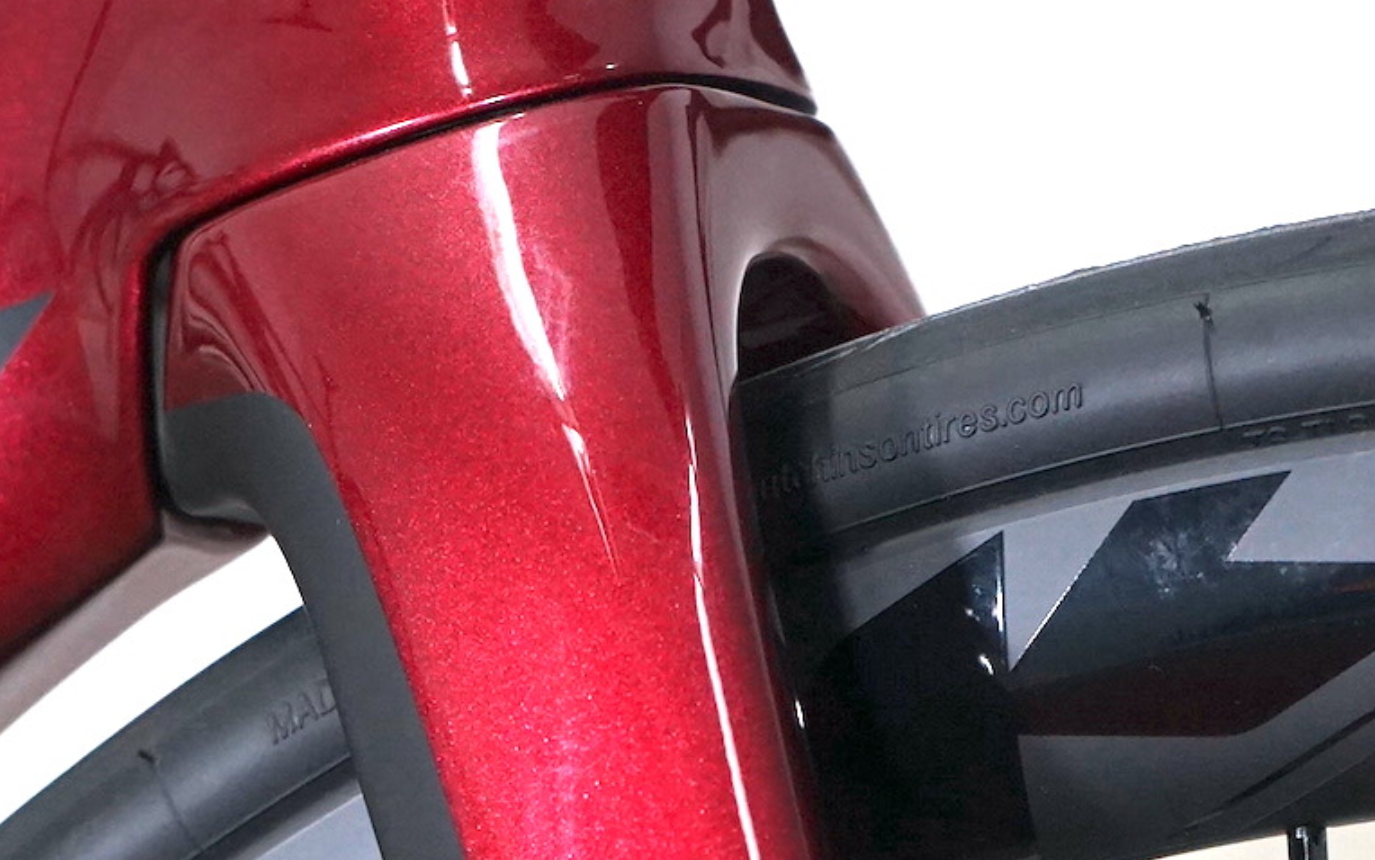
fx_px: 5285
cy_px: 1226
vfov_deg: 9.1
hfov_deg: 14.7
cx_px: 304
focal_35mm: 141
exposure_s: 1/160
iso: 1000
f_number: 4.5
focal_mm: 46
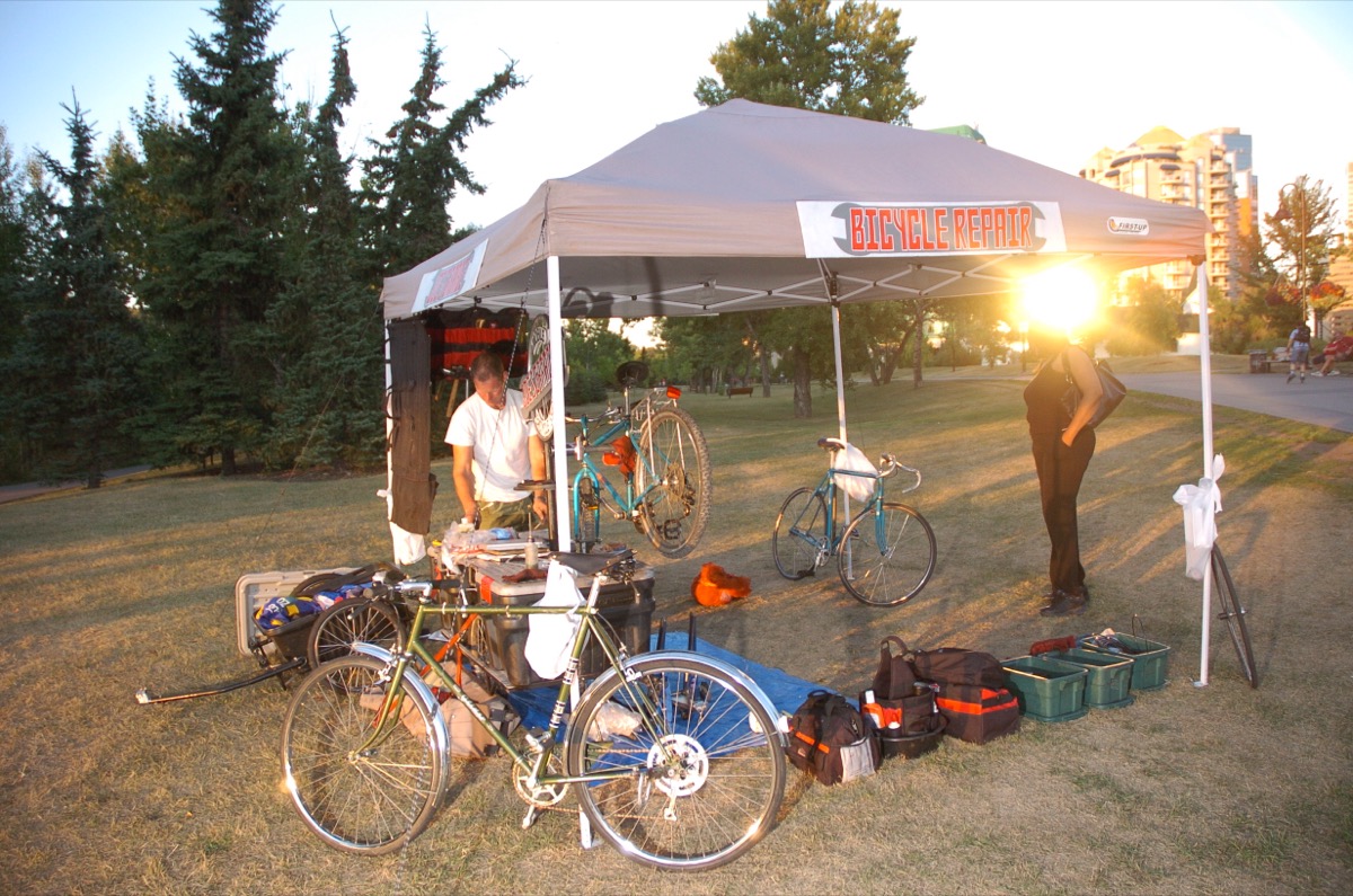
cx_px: 676
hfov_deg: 67.5
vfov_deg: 47.7
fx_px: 1013
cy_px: 448
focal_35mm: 27
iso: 320
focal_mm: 18
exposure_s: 1/200
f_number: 3.5
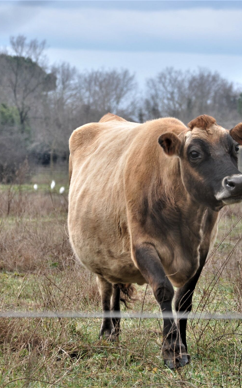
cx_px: 130
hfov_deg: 5.4
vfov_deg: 8.7
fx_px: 2551
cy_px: 194
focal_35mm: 242
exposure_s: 1/180
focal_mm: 105
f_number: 6.7
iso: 200
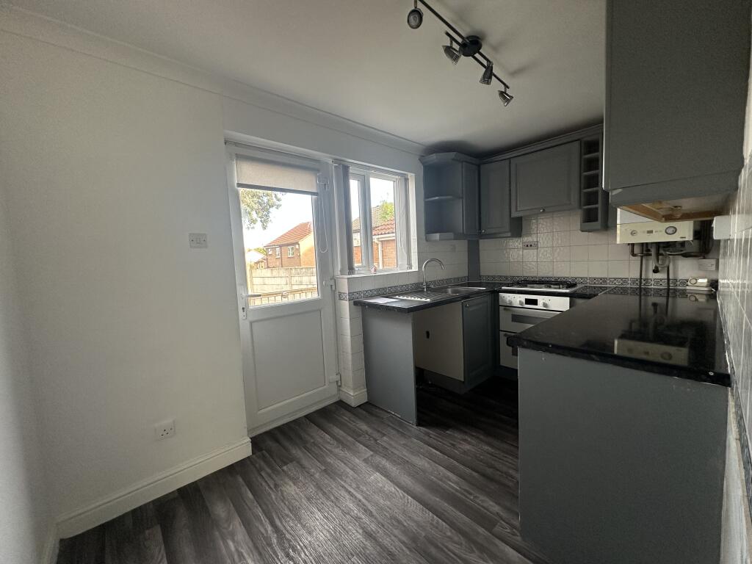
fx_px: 304
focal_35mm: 14
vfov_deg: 85.7
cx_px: 376
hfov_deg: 102.1
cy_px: 282
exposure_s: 1/99
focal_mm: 2.22
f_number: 2.2
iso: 125
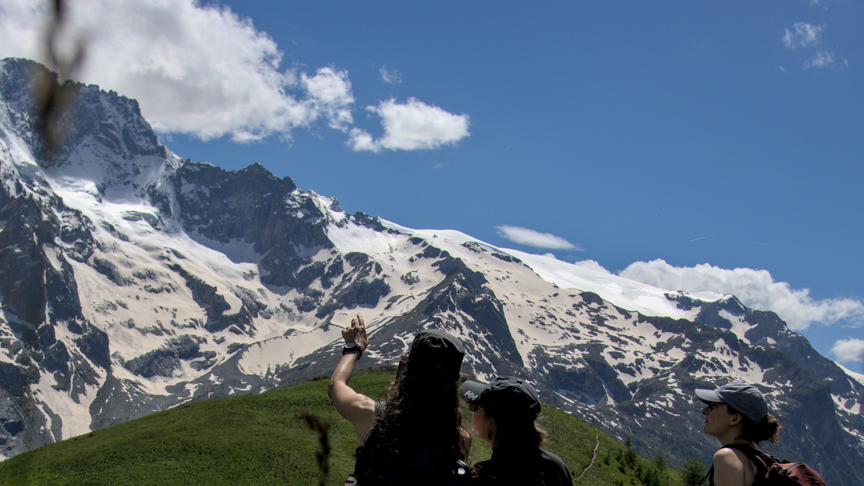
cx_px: 342
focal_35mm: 69
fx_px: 1581
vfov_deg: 17.0
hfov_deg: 30.5
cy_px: 504
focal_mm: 24
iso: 160
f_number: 4.5
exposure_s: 1/2000
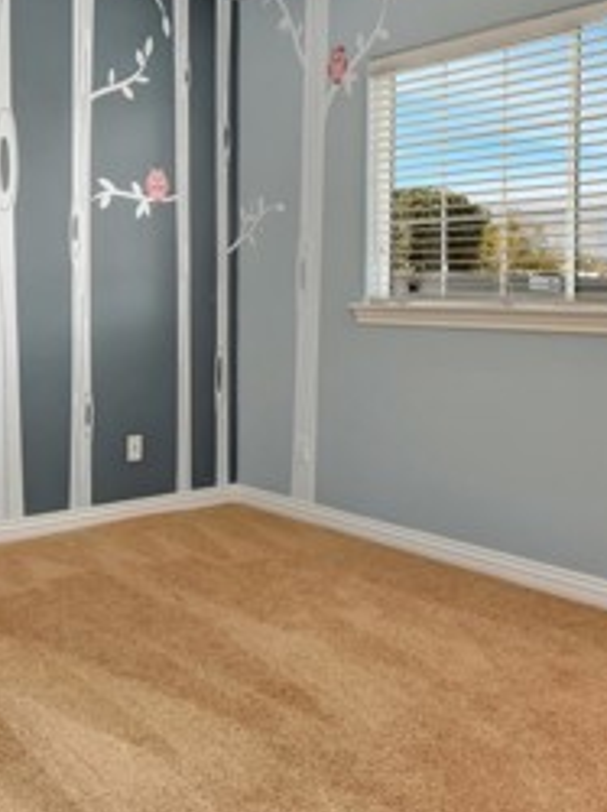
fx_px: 867
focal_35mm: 37
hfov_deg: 38.4
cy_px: 333
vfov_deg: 49.9
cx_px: 240
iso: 800
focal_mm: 10
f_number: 20
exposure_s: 1/250
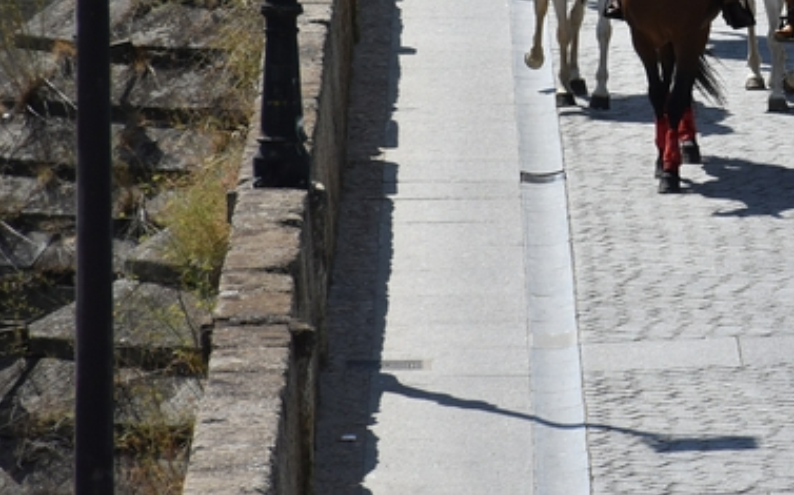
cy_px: -82
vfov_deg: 2.6
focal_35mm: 512
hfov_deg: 4.1
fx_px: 11071
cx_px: 880
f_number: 5.6
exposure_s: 1/2000
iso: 400
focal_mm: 140
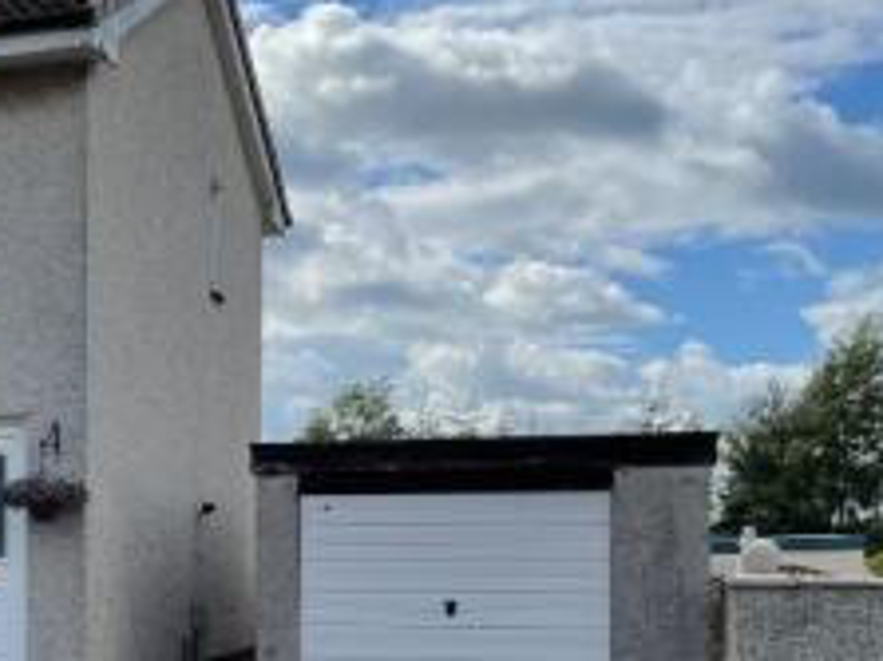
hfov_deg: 26.2
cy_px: 576
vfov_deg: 21.2
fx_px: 1734
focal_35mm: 68
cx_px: -105
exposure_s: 1/5376
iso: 32
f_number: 1.6
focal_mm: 5.1
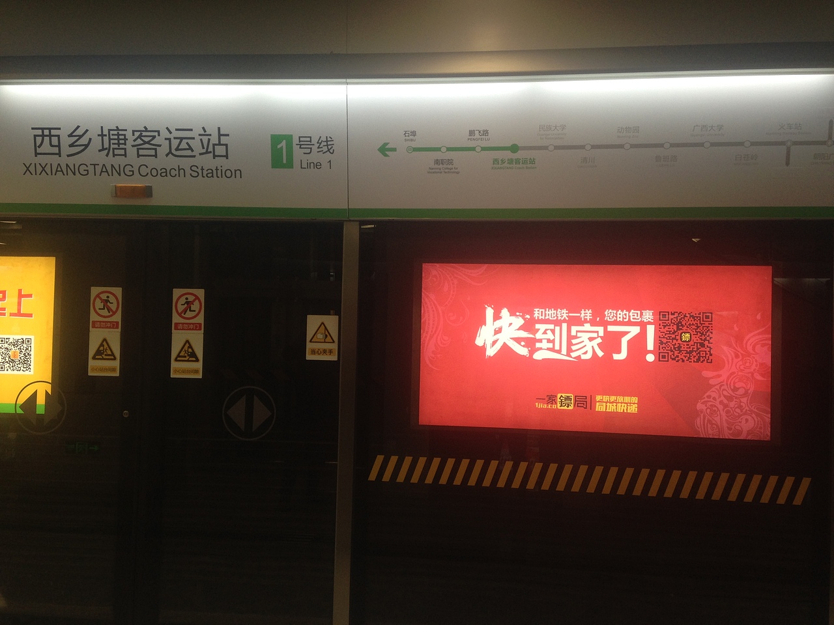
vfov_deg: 42.9
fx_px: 795
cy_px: 312
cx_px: 417
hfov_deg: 55.4
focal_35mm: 33
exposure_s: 1/60
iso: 50
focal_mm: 4.12
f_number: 2.4
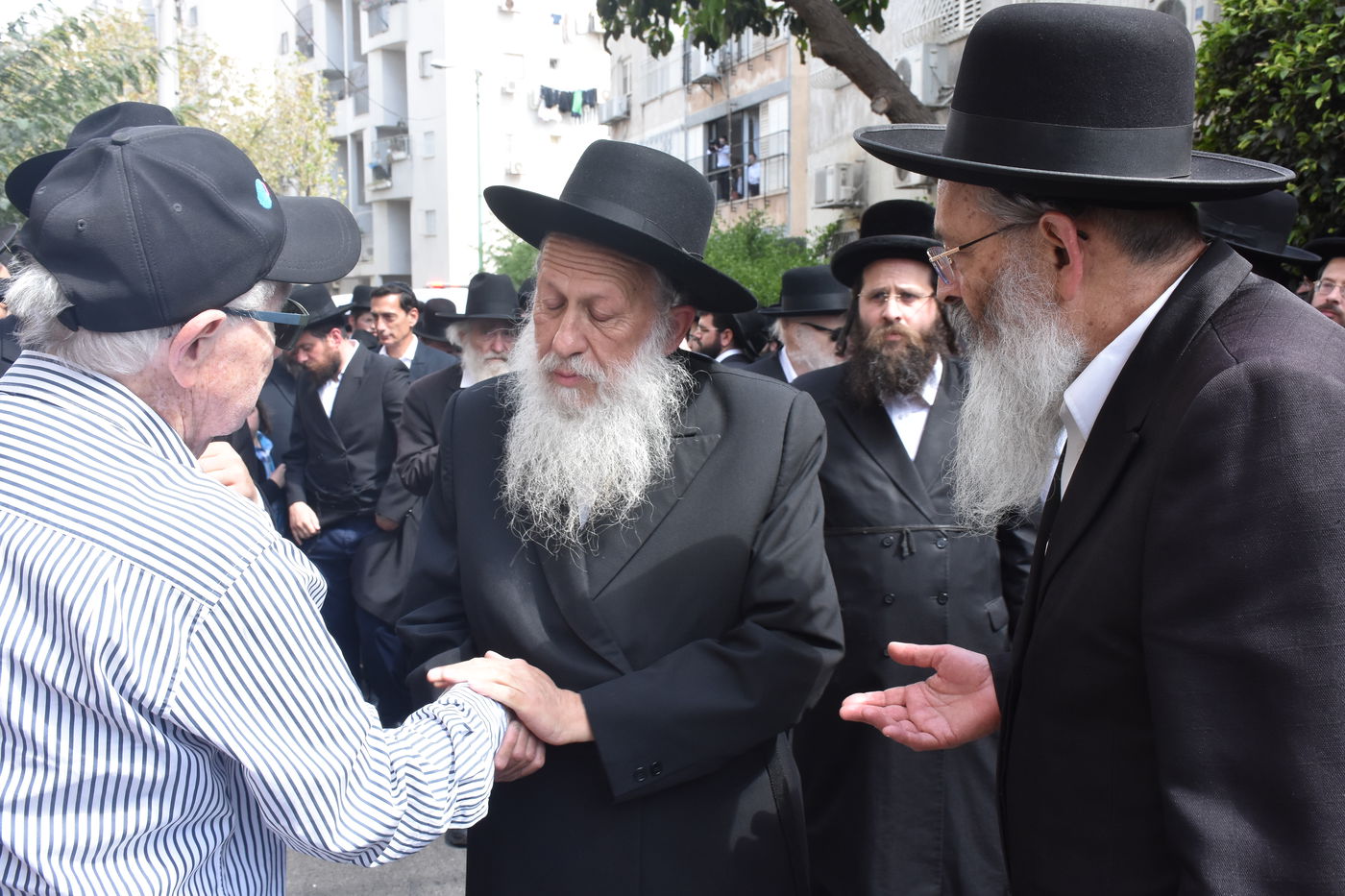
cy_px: 448
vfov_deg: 33.0
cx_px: 672
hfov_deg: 47.9
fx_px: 1513
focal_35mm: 40
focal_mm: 27
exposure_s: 1/160
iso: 800
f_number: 14
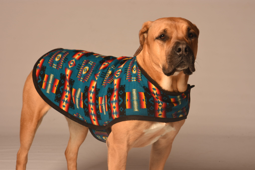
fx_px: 701
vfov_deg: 13.8
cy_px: 85
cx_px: 128
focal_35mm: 99
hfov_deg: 20.6
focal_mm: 66
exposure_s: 1/125
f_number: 11
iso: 200
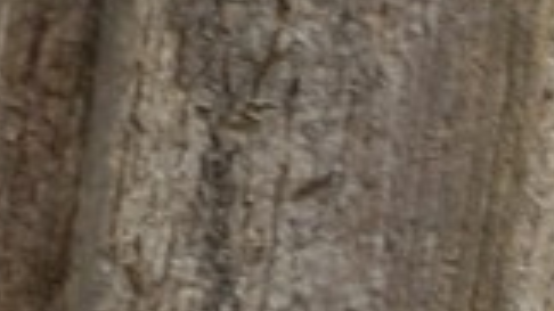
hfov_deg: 0.7
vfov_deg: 0.4
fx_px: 45641
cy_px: 2580
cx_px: 10
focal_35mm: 3108
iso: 100
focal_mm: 200
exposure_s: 1/160
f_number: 4.2
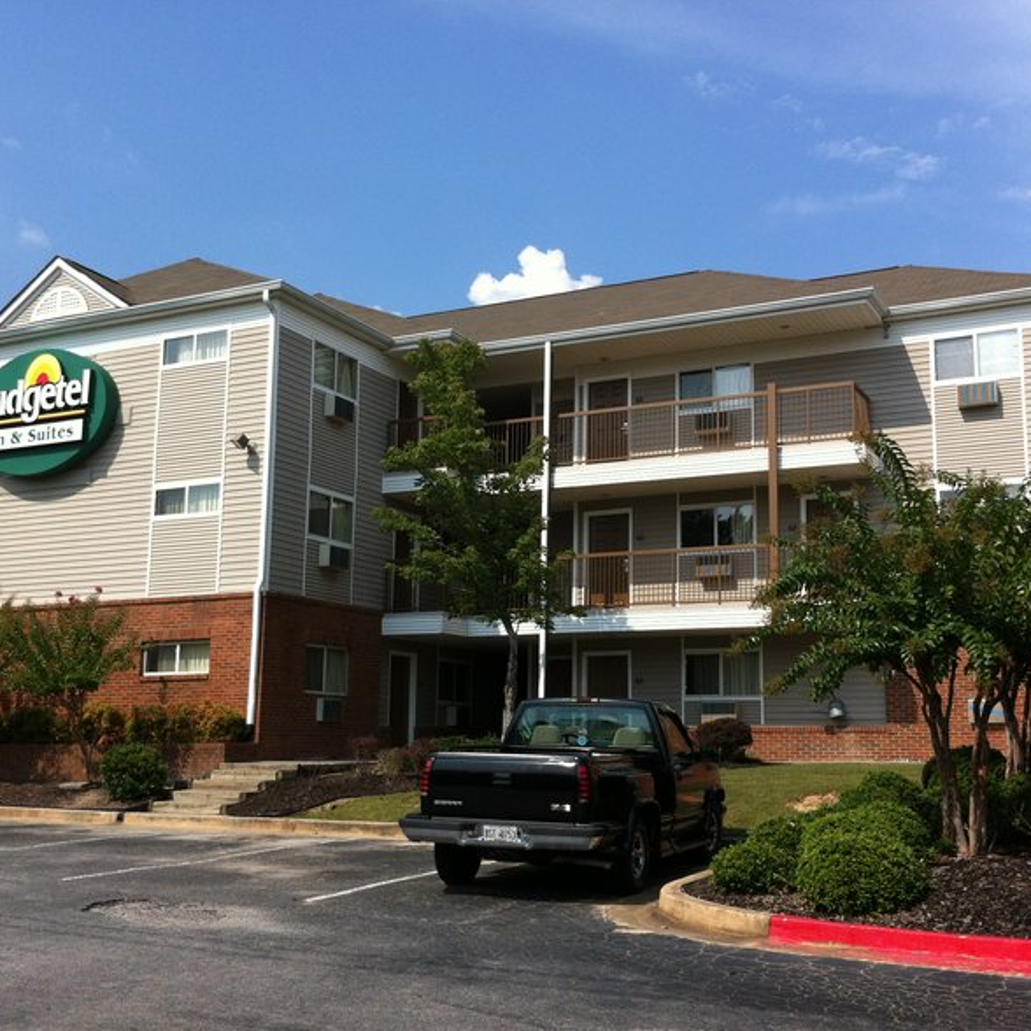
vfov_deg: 40.0
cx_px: 519
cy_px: 518
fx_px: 1415
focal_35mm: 42
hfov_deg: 40.0
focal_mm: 3.85
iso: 80
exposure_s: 1/1312
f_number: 2.8
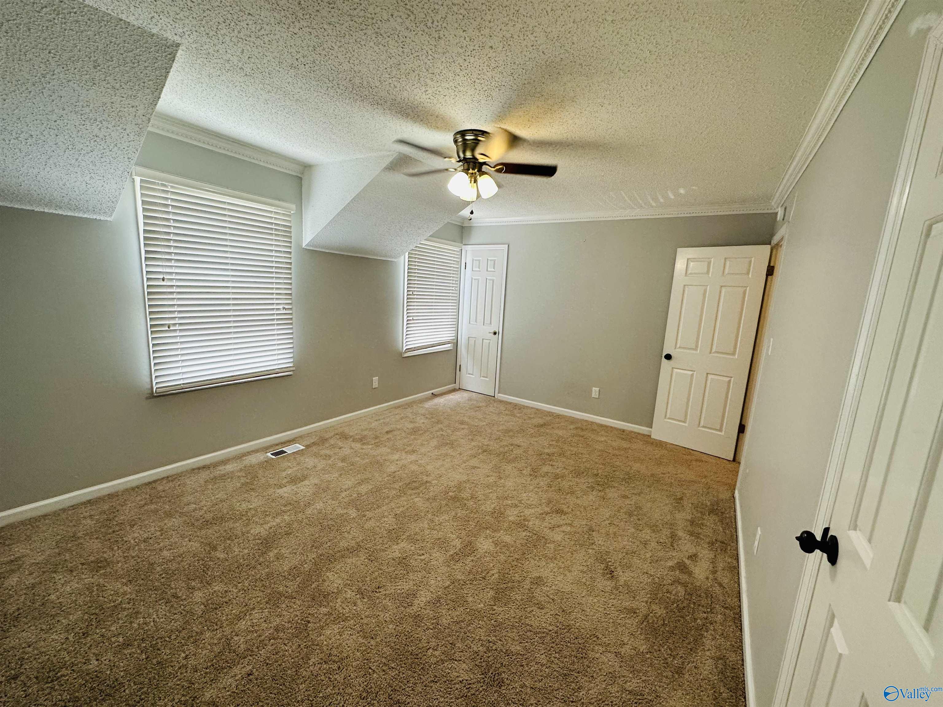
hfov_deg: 102.1
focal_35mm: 14
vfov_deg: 85.7
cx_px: 472
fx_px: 381
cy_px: 354
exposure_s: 1/120
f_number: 2.2
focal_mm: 2.22
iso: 200
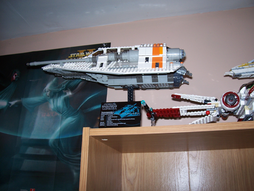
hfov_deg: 54.0
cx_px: 127
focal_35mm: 34
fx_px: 249
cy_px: 96
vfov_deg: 41.8
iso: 80
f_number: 2.7
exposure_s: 1/60
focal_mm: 5.6
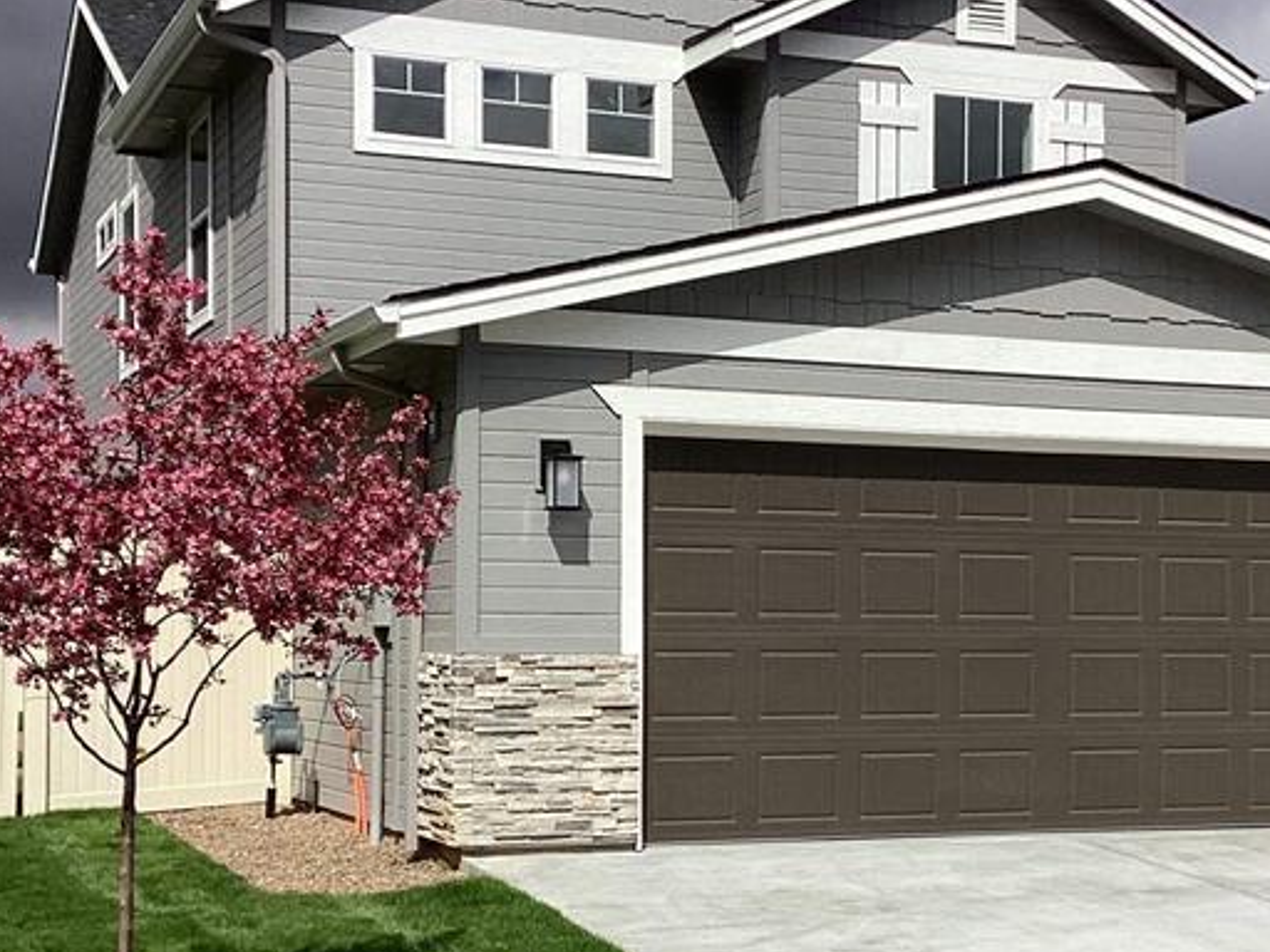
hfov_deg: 31.2
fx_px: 2275
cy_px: 593
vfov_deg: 23.6
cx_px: 702
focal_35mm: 62
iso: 25
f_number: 2.4
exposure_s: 1/3135
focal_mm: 3.3
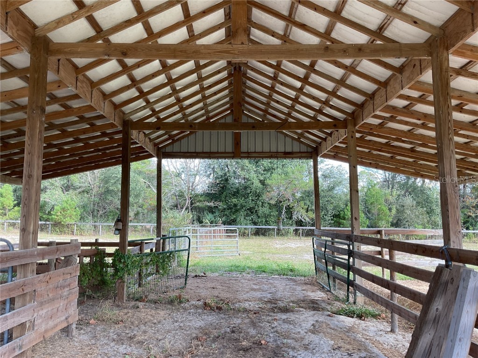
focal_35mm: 29
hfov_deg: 61.7
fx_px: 400
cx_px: 239
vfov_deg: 48.2
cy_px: 179
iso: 20
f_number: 1.8
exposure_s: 1/120
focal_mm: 3
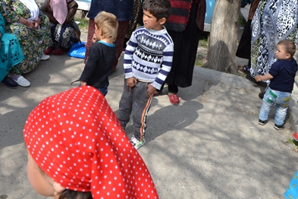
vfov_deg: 29.8
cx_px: 108
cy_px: 39
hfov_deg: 44.1
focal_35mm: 44
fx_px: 364
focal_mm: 18
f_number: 6.3
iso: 100
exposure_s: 1/160
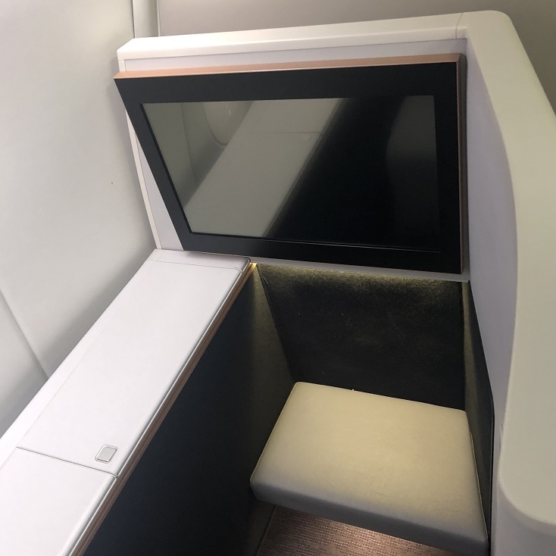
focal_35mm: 34
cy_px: 311
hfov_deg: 48.5
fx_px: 618
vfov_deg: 48.4
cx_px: 276
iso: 100
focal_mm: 3.99
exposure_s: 1/7
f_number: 1.8
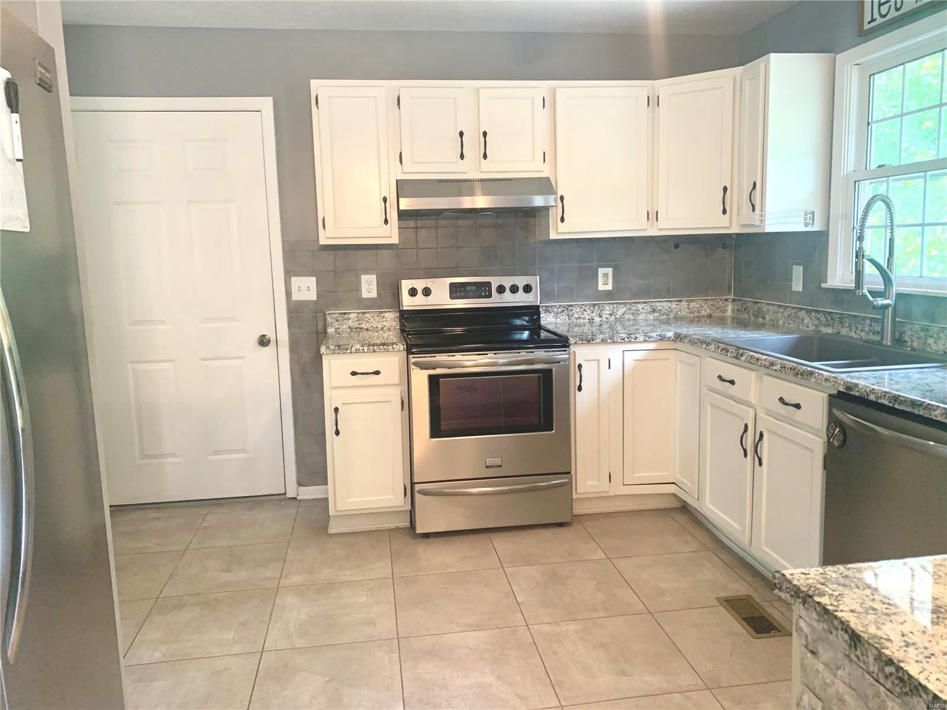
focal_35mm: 26
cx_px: 474
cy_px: 355
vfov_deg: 53.1
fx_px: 711
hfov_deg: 67.3
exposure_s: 1/60
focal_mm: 4.25
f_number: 1.8
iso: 320
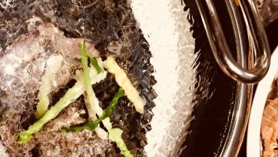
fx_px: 435
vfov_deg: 20.3
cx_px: 79
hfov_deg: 34.9
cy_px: 48
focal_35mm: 59
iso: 40
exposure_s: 1/20
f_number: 1.8
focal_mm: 3.99
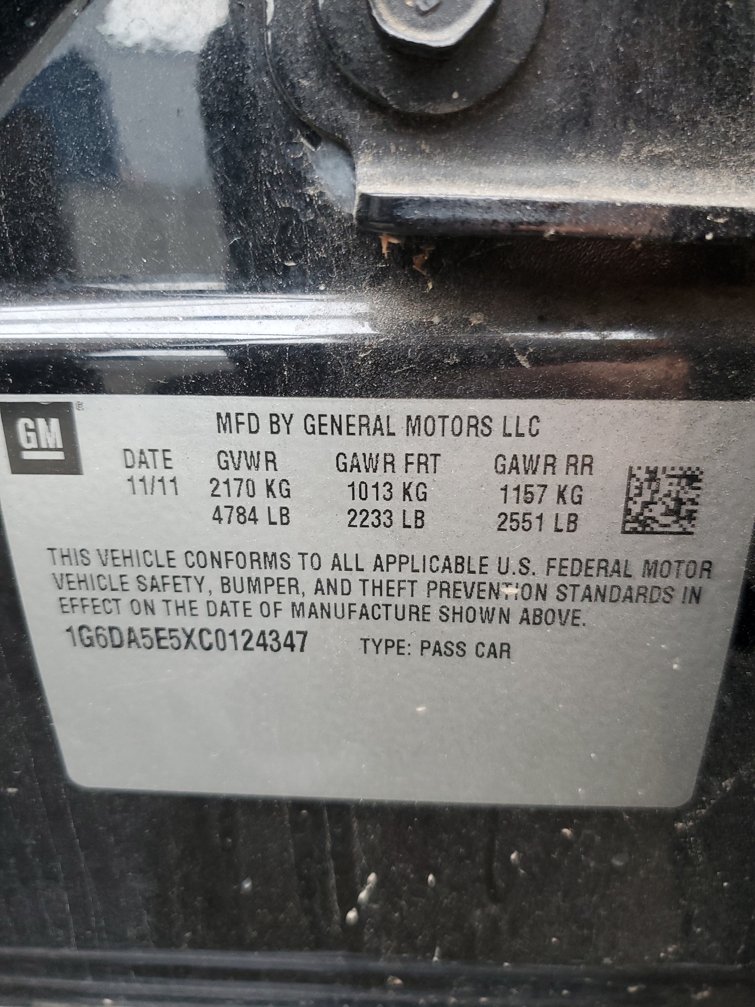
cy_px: 504
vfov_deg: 67.3
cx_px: 378
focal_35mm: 26
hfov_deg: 53.1
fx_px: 756
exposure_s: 1/60.2
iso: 86
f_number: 1.5
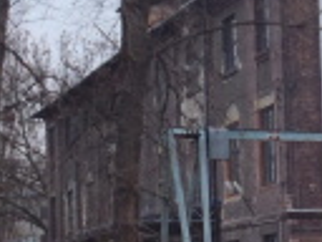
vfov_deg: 10.0
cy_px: 150
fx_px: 1377
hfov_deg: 13.3
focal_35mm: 148
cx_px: 264
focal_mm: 6.83
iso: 160
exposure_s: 1/40
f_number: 4.6
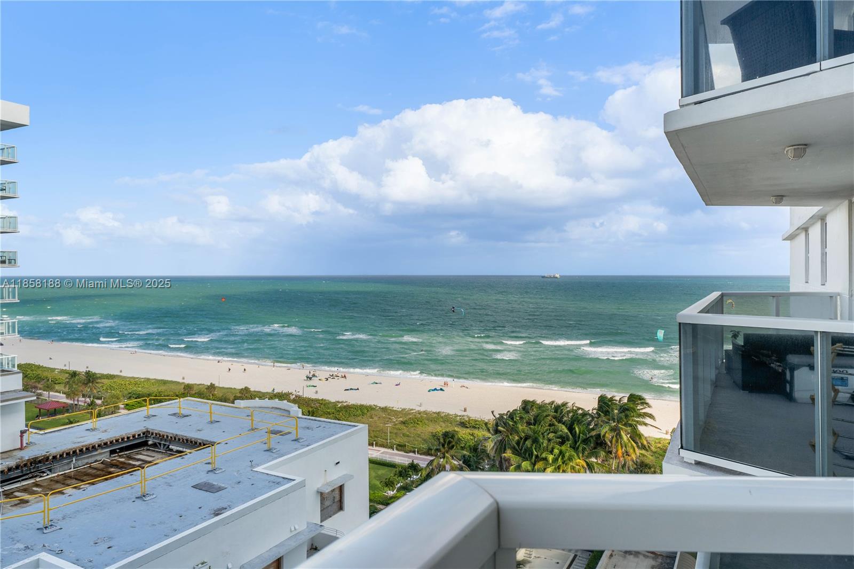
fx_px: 569
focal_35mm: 24
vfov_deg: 53.1
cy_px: 284
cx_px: 427
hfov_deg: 73.8
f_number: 10
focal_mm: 24
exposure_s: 1/200
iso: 160
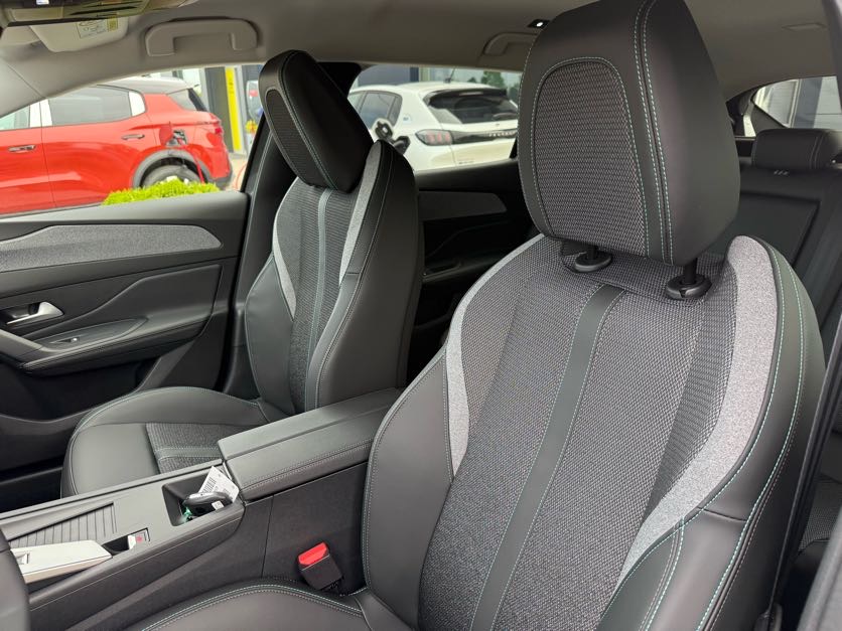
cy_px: 316
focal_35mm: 24
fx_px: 584
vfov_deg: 56.8
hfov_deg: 71.6
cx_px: 421
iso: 125
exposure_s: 1/227
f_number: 1.78
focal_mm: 6.76
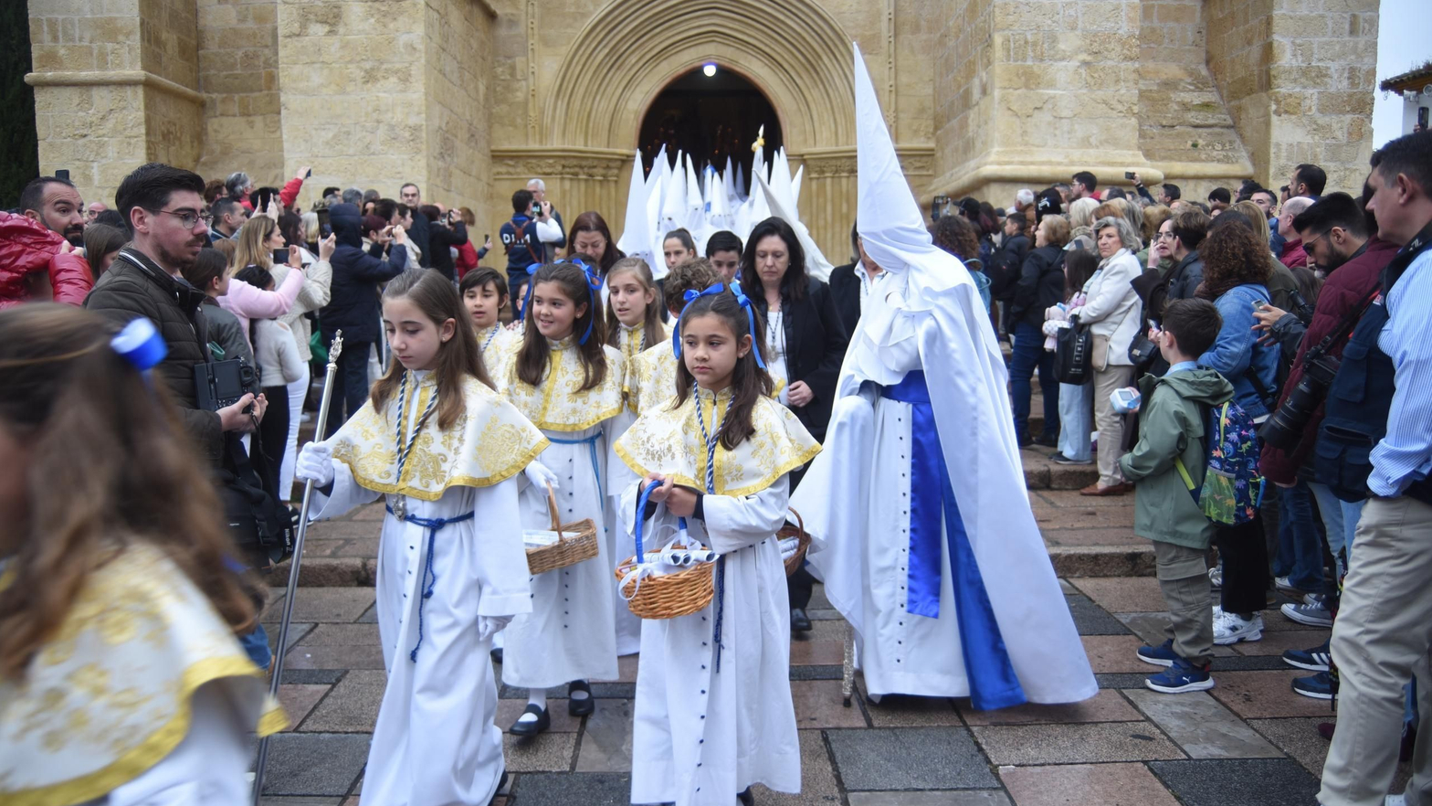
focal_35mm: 31
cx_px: 702
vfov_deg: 37.8
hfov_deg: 62.6
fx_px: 1177
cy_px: 388
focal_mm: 29
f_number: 5
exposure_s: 1/125
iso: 200
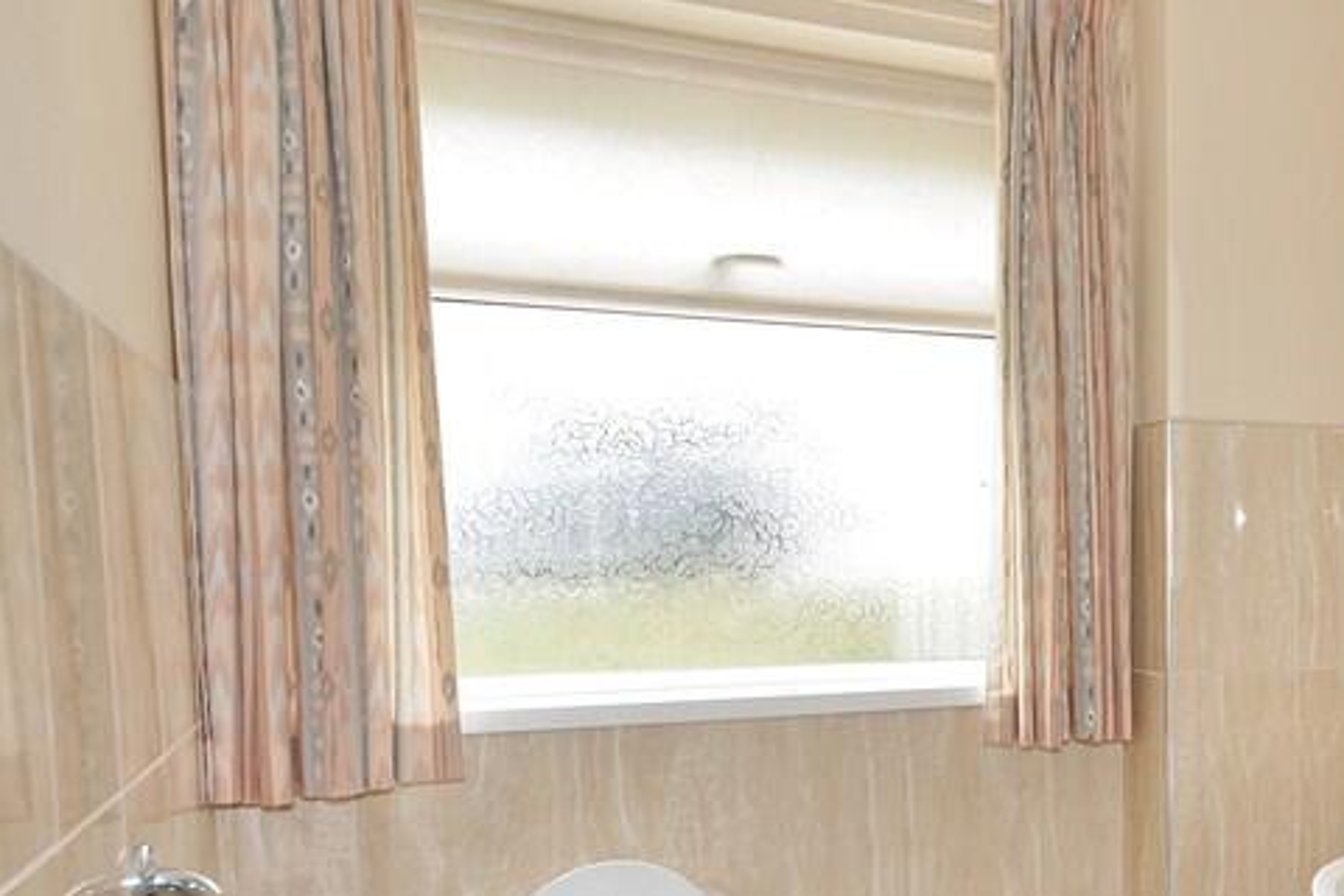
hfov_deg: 53.9
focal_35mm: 32
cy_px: 615
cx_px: 1112
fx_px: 1195
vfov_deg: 40.5
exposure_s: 1/60
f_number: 4
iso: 1000
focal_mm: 10
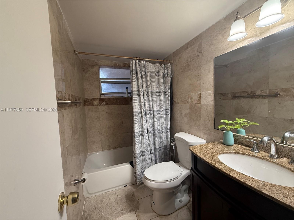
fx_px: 119
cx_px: 147
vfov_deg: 85.7
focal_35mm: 14
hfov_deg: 102.1
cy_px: 110
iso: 320
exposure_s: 1/120
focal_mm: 2.22
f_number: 2.2
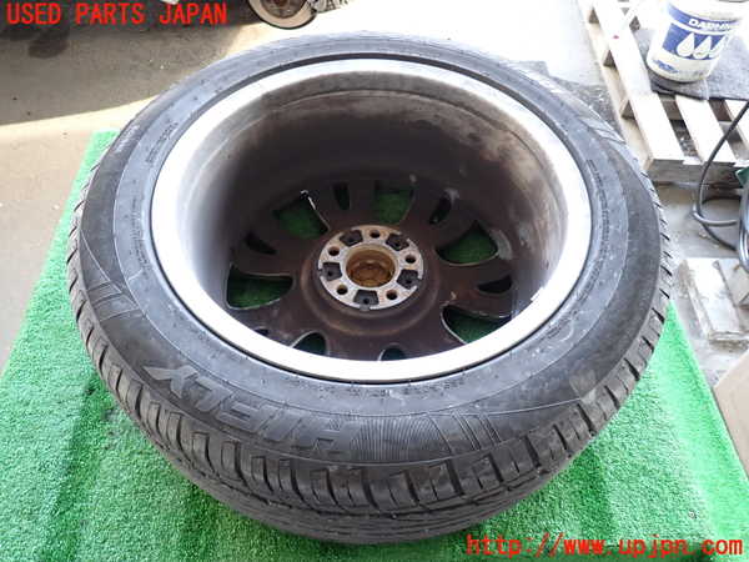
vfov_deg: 54.9
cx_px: 374
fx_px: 541
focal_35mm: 25
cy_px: 281
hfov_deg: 69.4
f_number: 2
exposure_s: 1/30
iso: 250
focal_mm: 4.5
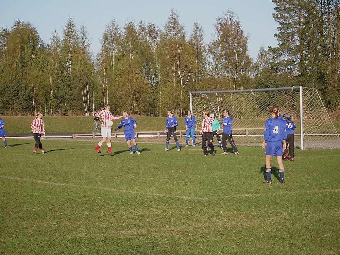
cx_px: 170
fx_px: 1001
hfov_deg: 19.3
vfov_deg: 14.5
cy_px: 128
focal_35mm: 102
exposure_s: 1/127
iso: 116
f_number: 8.2
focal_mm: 17.1
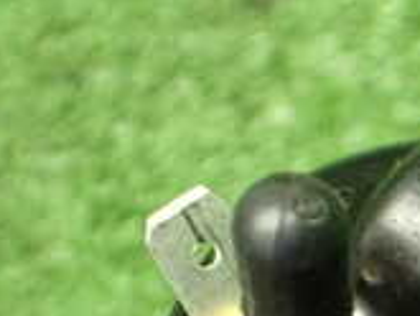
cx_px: 529
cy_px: 446
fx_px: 1323
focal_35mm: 109
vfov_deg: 13.0
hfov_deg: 17.1
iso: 800
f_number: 2.3
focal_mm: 5.4
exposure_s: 1/50
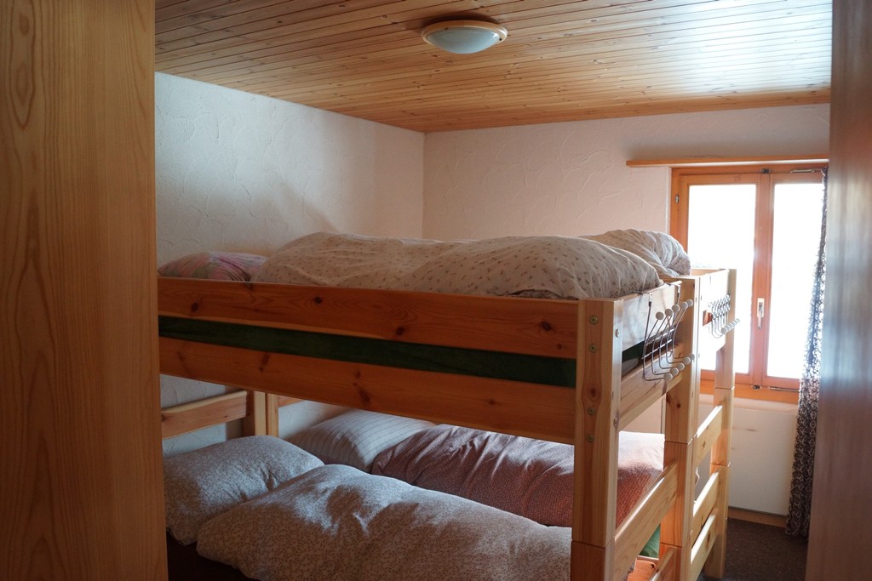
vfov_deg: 47.9
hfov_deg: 67.4
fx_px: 654
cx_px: 436
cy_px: 290
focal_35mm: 27
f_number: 4
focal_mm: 18
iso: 800
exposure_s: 1/60
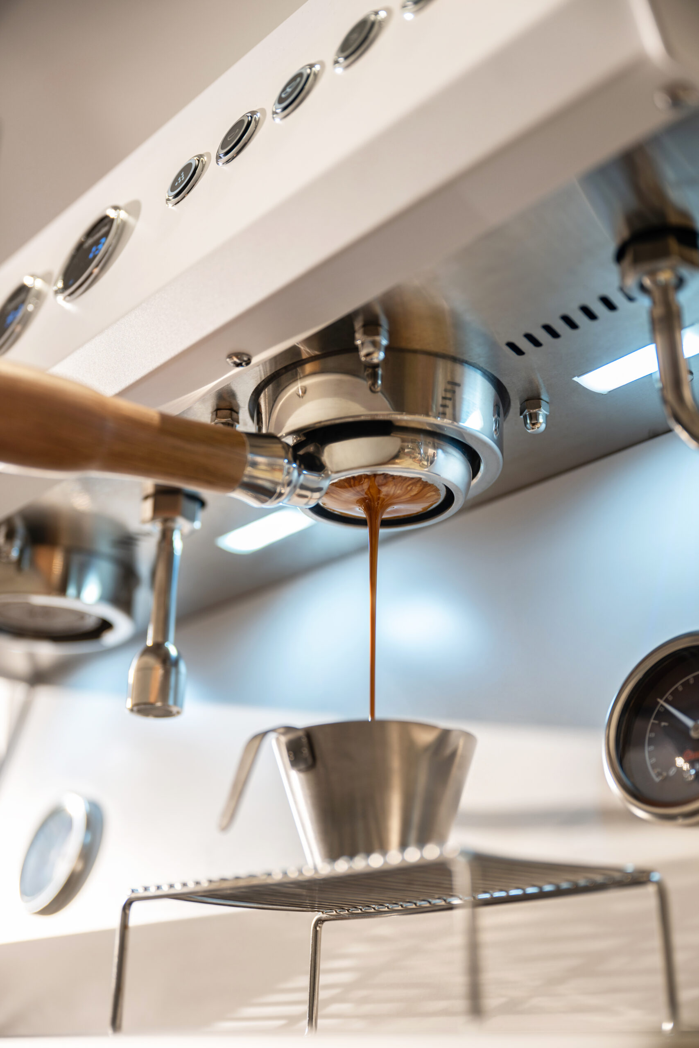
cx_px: 350
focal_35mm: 45
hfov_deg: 29.9
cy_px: 524
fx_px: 1310
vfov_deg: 43.6
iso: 125
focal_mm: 45
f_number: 2.8
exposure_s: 1/125
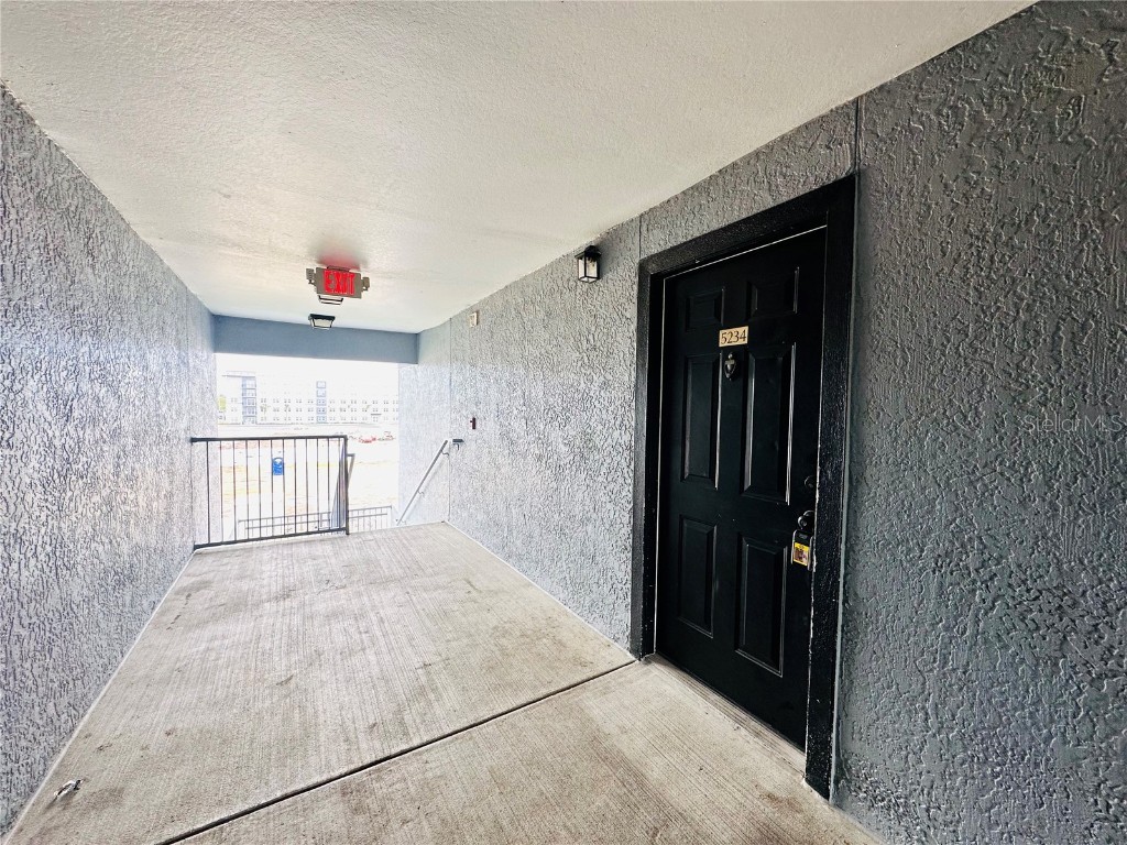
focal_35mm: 14
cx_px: 564
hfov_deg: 102.1
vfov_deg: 85.7
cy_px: 422
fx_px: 456
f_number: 2.2
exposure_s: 1/99
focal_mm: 2.22
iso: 80
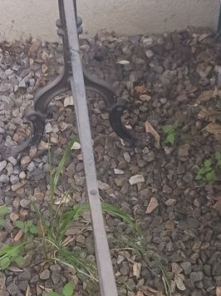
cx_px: 91
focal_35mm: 76
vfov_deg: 25.7
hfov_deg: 19.4
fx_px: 647
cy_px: 164
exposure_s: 1/33.3
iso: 200
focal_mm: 4
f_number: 1.8
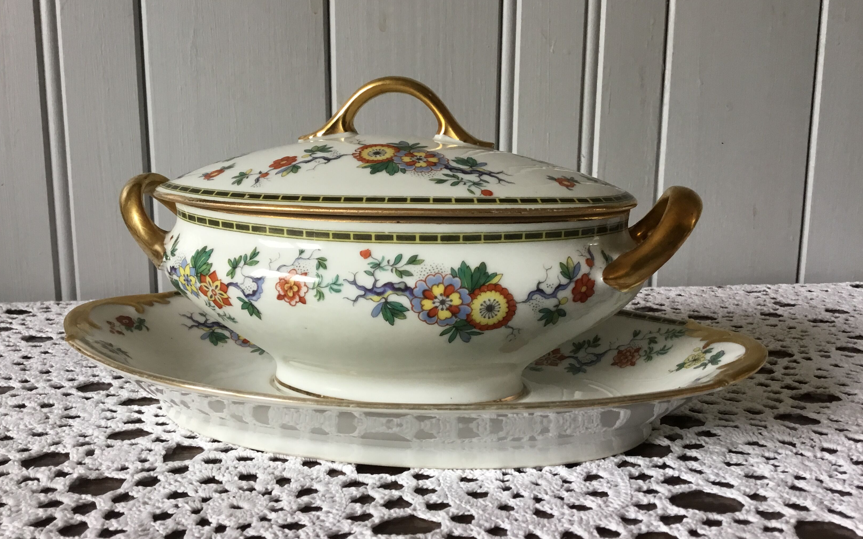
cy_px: 268
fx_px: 776
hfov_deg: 58.1
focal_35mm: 33
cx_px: 430
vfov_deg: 38.3
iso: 64
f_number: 2.4
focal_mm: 3.3
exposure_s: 1/33
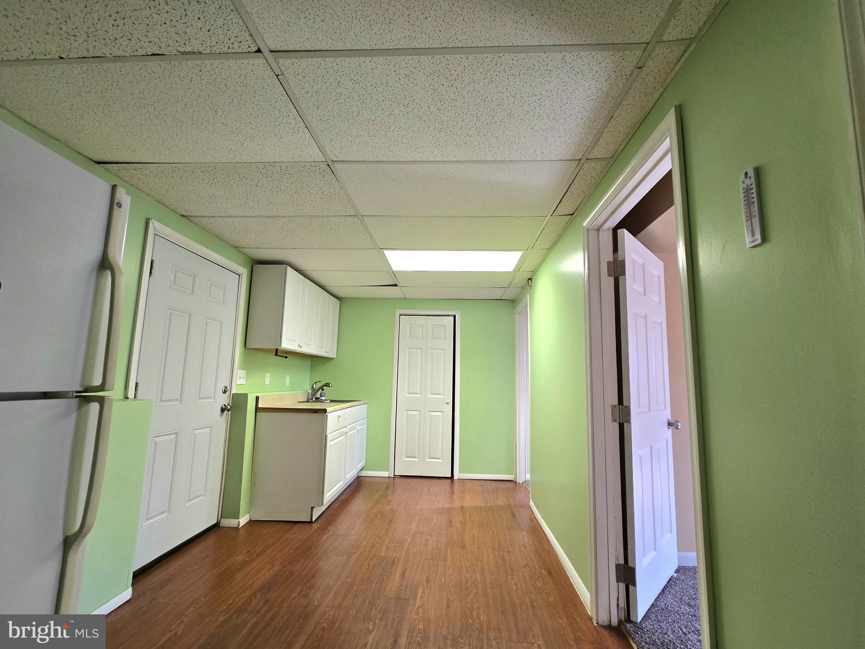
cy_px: 324
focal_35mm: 13
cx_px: 432
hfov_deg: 106.2
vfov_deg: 89.9
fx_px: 325
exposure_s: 1/60.2
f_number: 2.2
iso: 125
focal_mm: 2.2
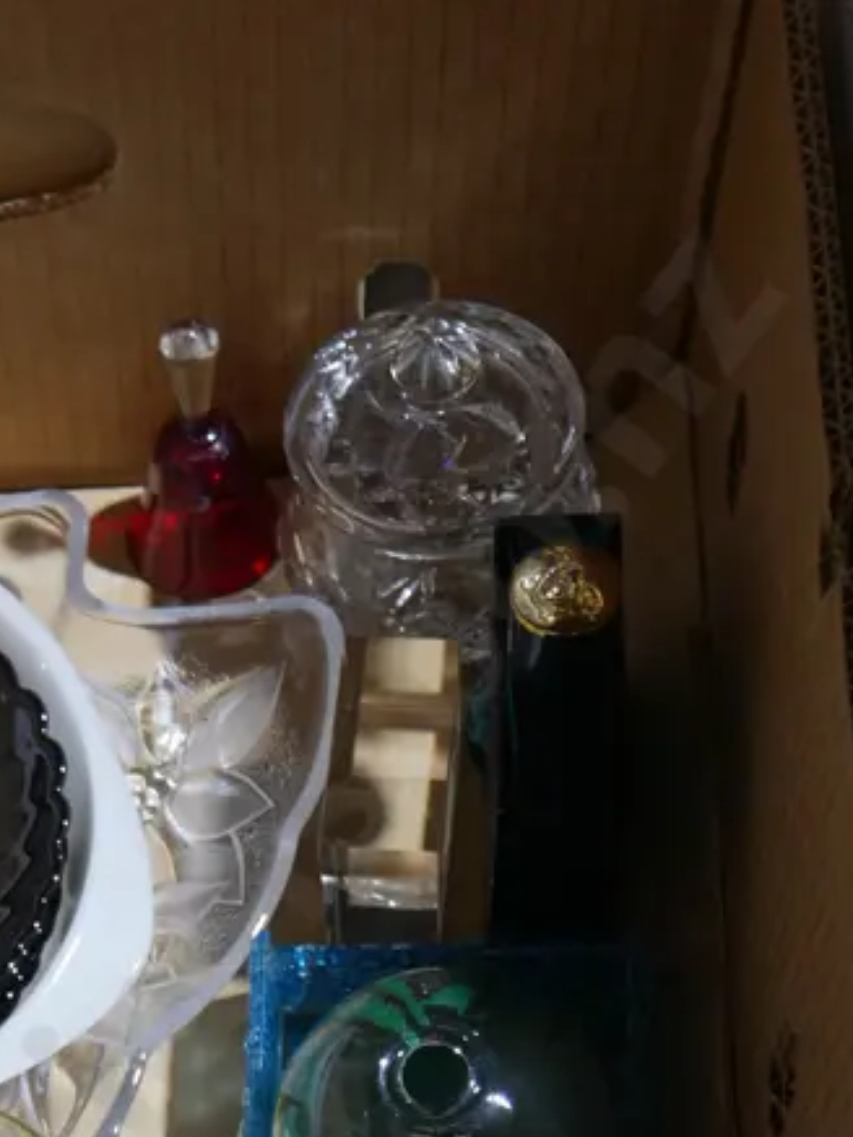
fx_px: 2463
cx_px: -61
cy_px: 1327
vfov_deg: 23.9
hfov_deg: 18.9
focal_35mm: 75
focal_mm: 16
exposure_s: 1/60
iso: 500
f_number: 3.6
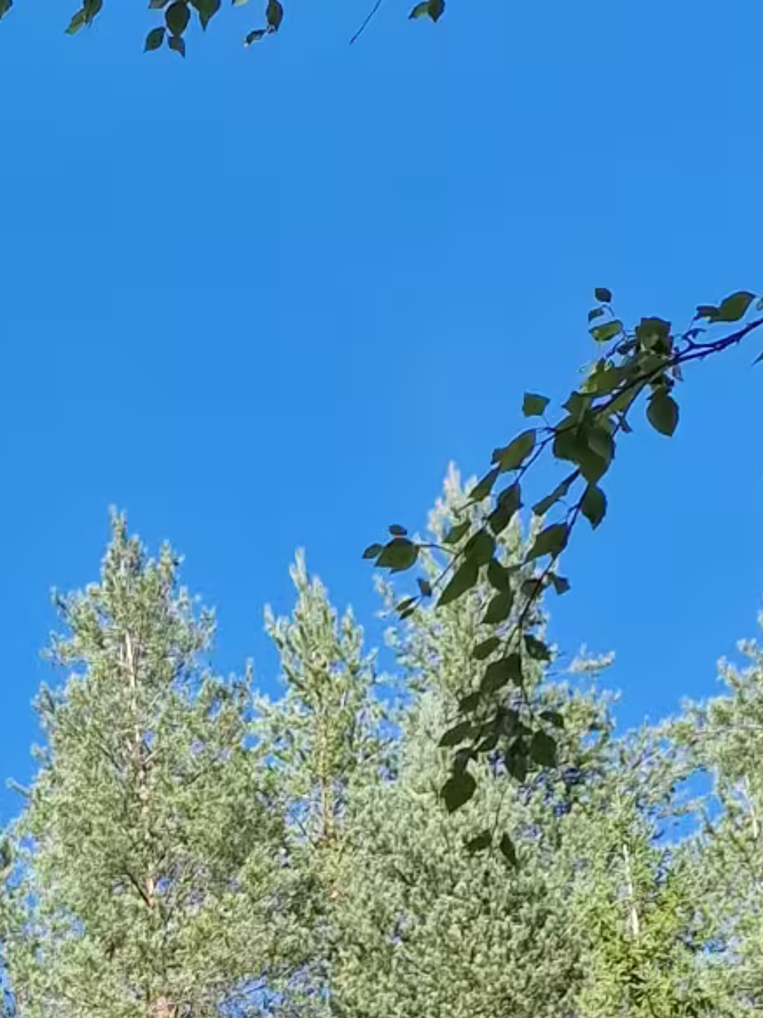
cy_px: 1853
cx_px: -389
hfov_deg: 13.7
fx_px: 2969
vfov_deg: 16.3
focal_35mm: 101
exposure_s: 1/323
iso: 50
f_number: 1.8
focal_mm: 6.4
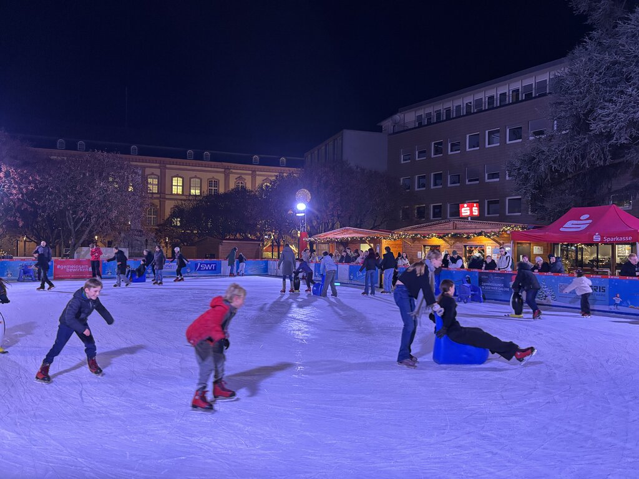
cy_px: 240
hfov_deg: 67.3
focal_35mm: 26
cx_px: 320
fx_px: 480
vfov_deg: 53.1
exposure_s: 1/60
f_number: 1.6
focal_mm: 5.96
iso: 320
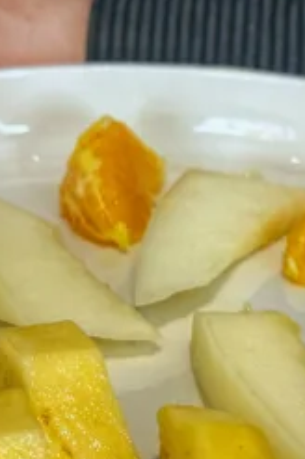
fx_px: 1032
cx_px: 164
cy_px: 348
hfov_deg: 16.8
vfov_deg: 24.8
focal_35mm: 81
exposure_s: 1/50
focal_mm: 6.86
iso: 400
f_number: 1.78
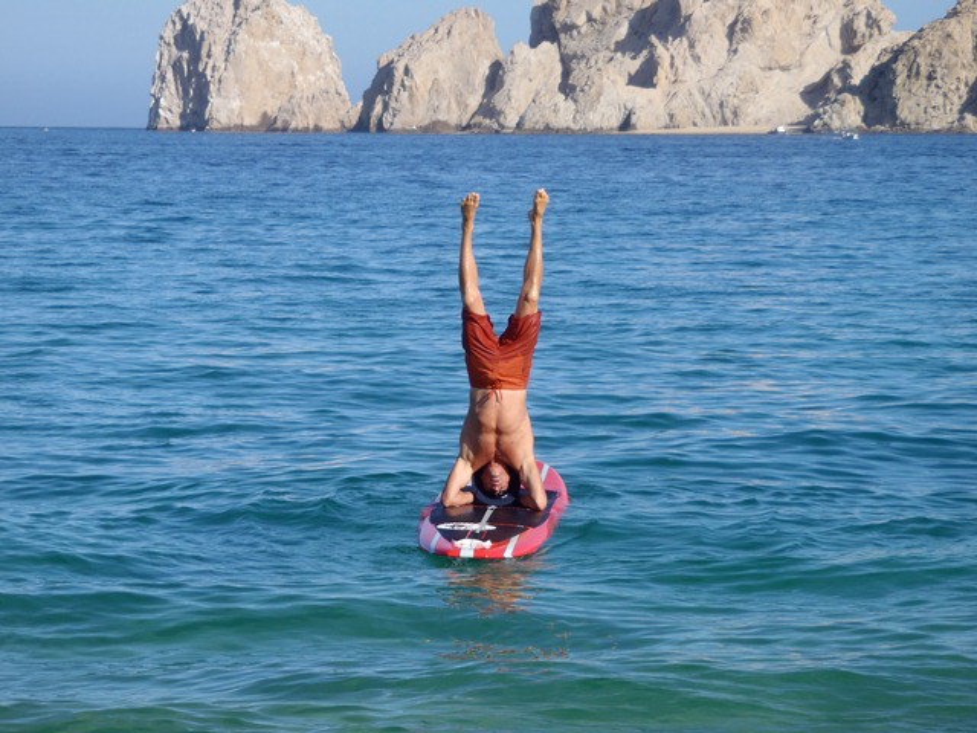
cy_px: 366
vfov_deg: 10.6
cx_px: 488
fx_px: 3951
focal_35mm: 140
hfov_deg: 14.1
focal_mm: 25
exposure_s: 1/320
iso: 80
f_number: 5.9
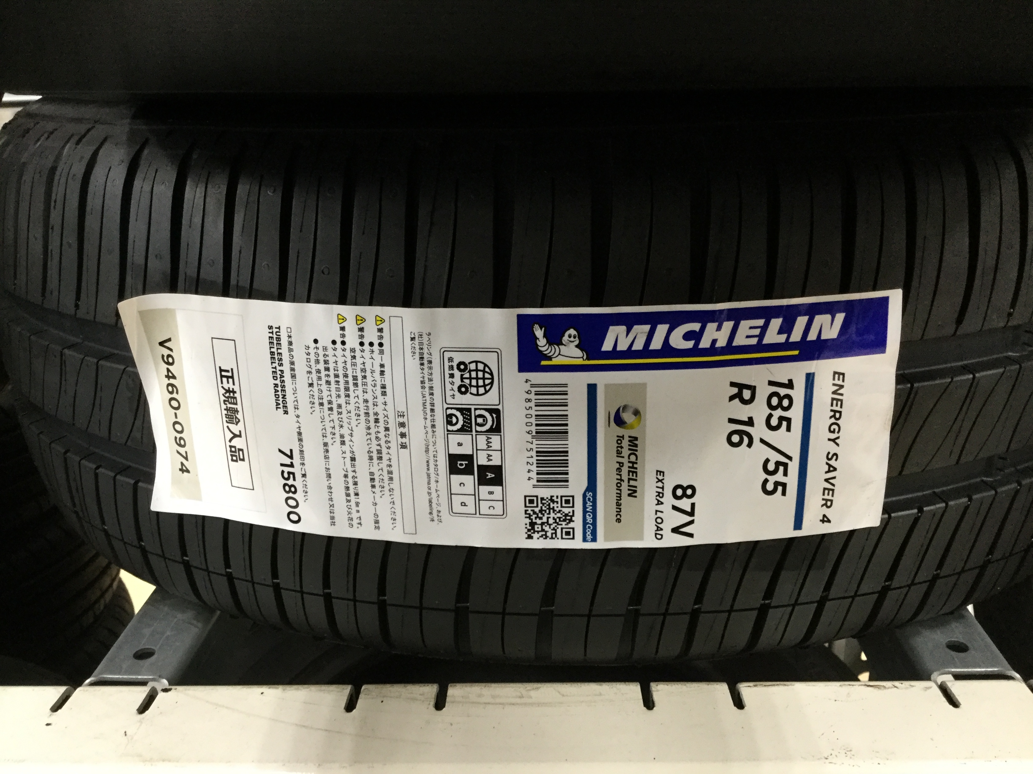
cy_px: 387
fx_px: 925
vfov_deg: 45.4
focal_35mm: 31
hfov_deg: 58.4
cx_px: 516
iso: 100
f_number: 2.4
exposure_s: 1/30
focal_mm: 3.3
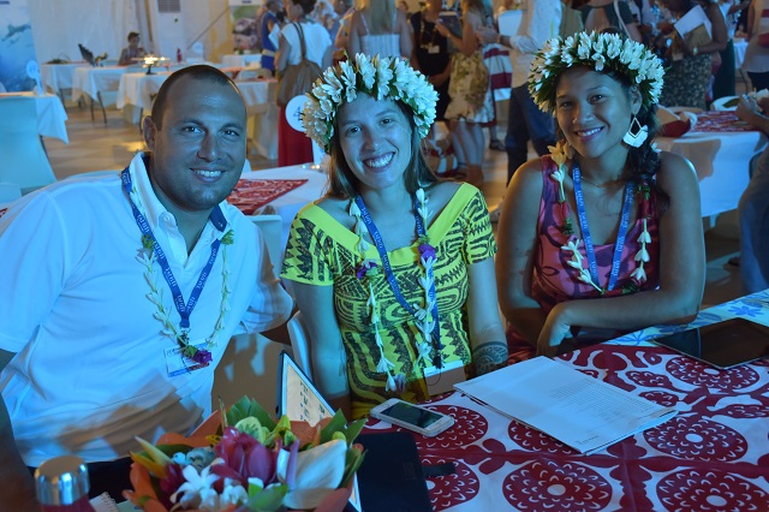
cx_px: 384
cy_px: 256
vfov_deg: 33.0
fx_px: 865
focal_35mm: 40
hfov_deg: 47.9
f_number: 4
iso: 800
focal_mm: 27
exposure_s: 1/60
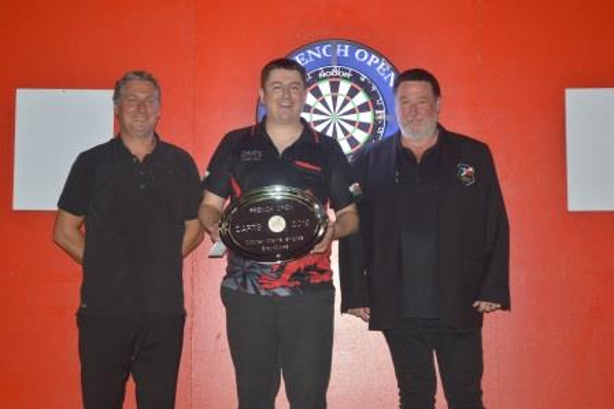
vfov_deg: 16.5
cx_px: 307
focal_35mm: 82
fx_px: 1406
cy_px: 204
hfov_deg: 24.6
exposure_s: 1/30
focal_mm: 55
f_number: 5.6
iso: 800
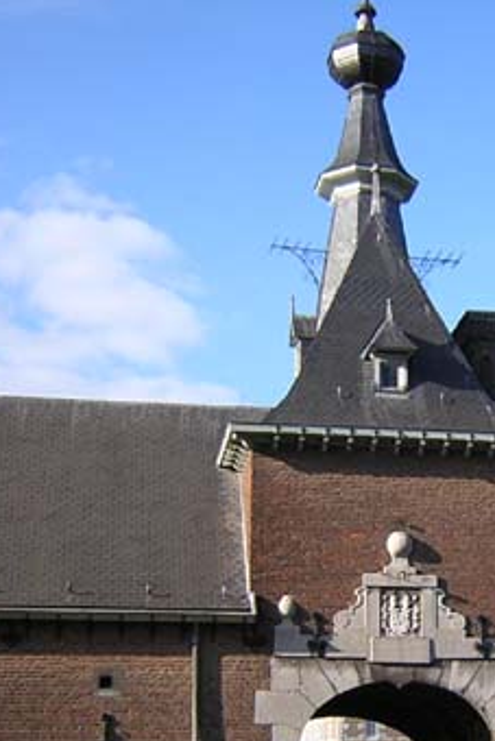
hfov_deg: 20.3
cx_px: 430
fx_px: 1360
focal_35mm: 66
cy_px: 547
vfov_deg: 30.0
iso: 100
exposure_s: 1/553
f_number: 2.6
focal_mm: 4.7
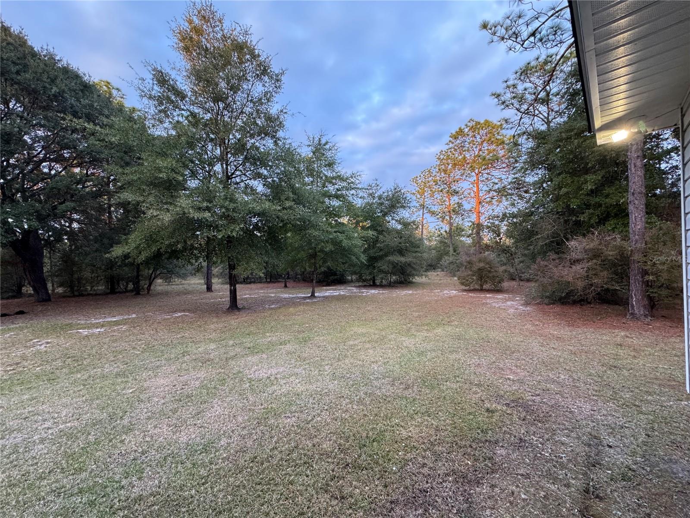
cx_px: 345
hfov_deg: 102.1
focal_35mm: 14
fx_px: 279
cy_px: 259
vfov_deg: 85.7
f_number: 2.2
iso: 250
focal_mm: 2.22
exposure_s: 1/120
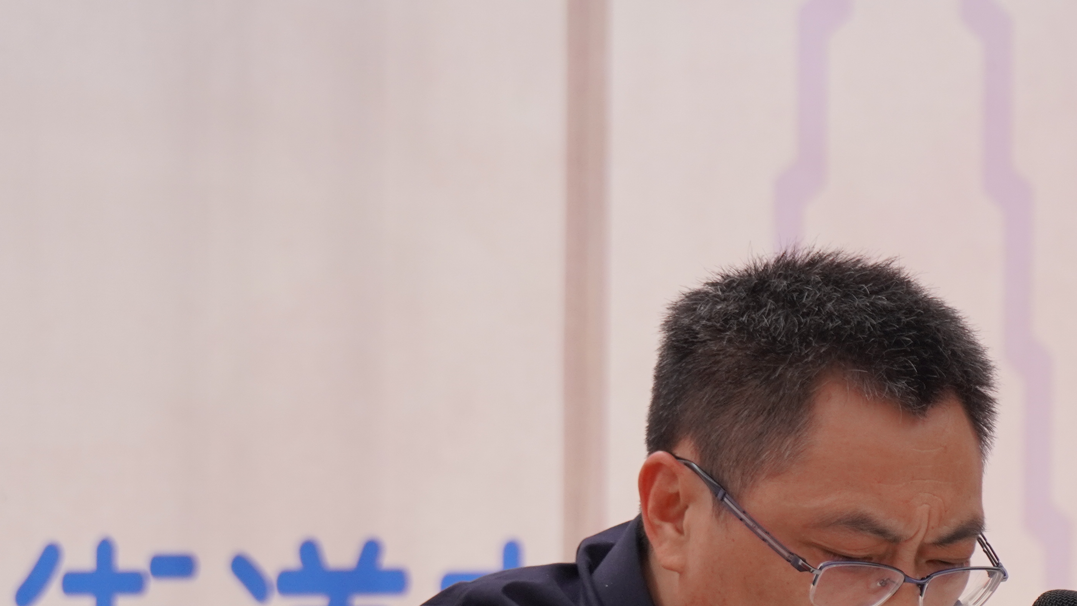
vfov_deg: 2.7
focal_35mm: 454
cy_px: 579
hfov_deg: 4.8
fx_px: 12967
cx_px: 839
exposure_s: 1/250
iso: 400
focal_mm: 135
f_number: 5.6
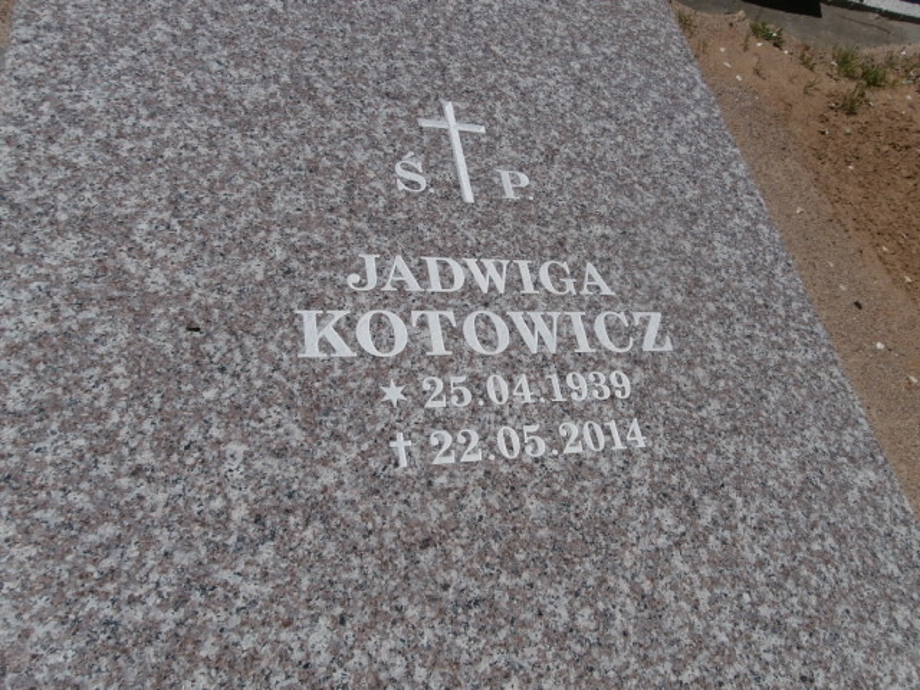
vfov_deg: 56.8
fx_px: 638
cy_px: 345
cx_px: 460
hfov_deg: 71.6
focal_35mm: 24
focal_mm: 4.2
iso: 100
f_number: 7.9
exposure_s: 1/800
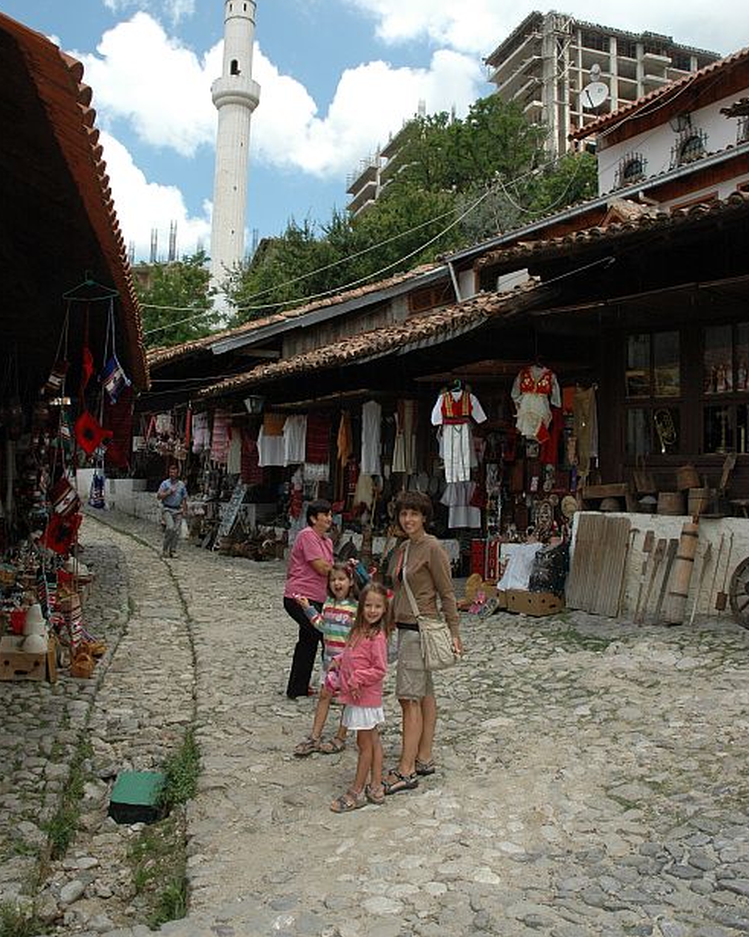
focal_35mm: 31
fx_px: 859
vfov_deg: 57.0
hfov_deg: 47.1
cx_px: 372
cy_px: 415
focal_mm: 18
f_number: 10
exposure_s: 1/400
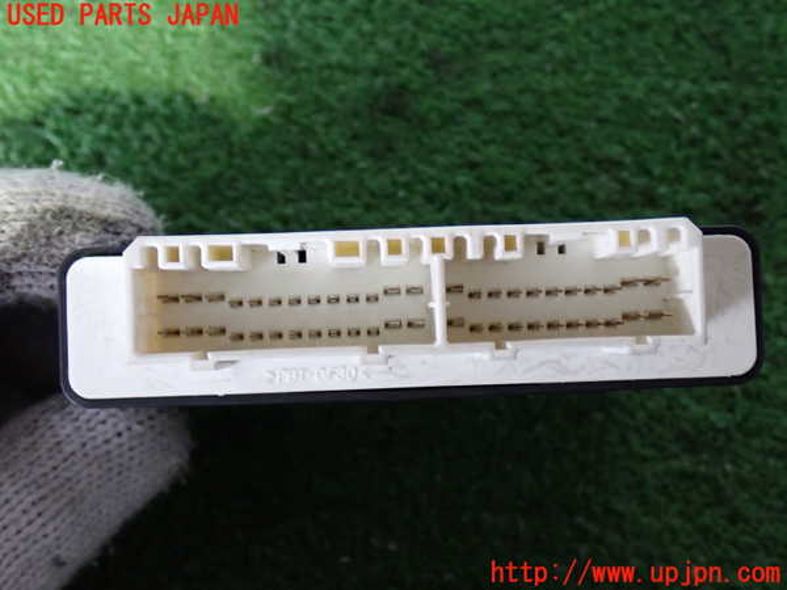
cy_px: 295
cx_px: 394
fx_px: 1069
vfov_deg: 30.9
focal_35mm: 47
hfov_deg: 40.4
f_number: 3.1
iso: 800
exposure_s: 1/20
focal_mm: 8.4
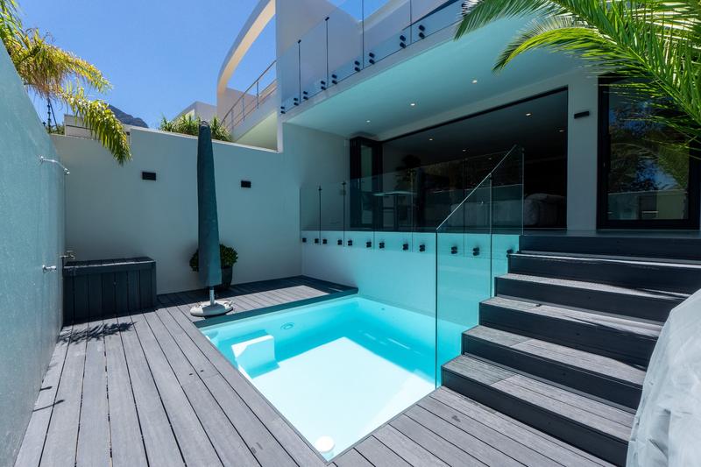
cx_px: 350
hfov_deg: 100.4
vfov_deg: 77.3
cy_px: 234
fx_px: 292
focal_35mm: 15
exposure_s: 1/8000
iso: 400
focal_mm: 10
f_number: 8
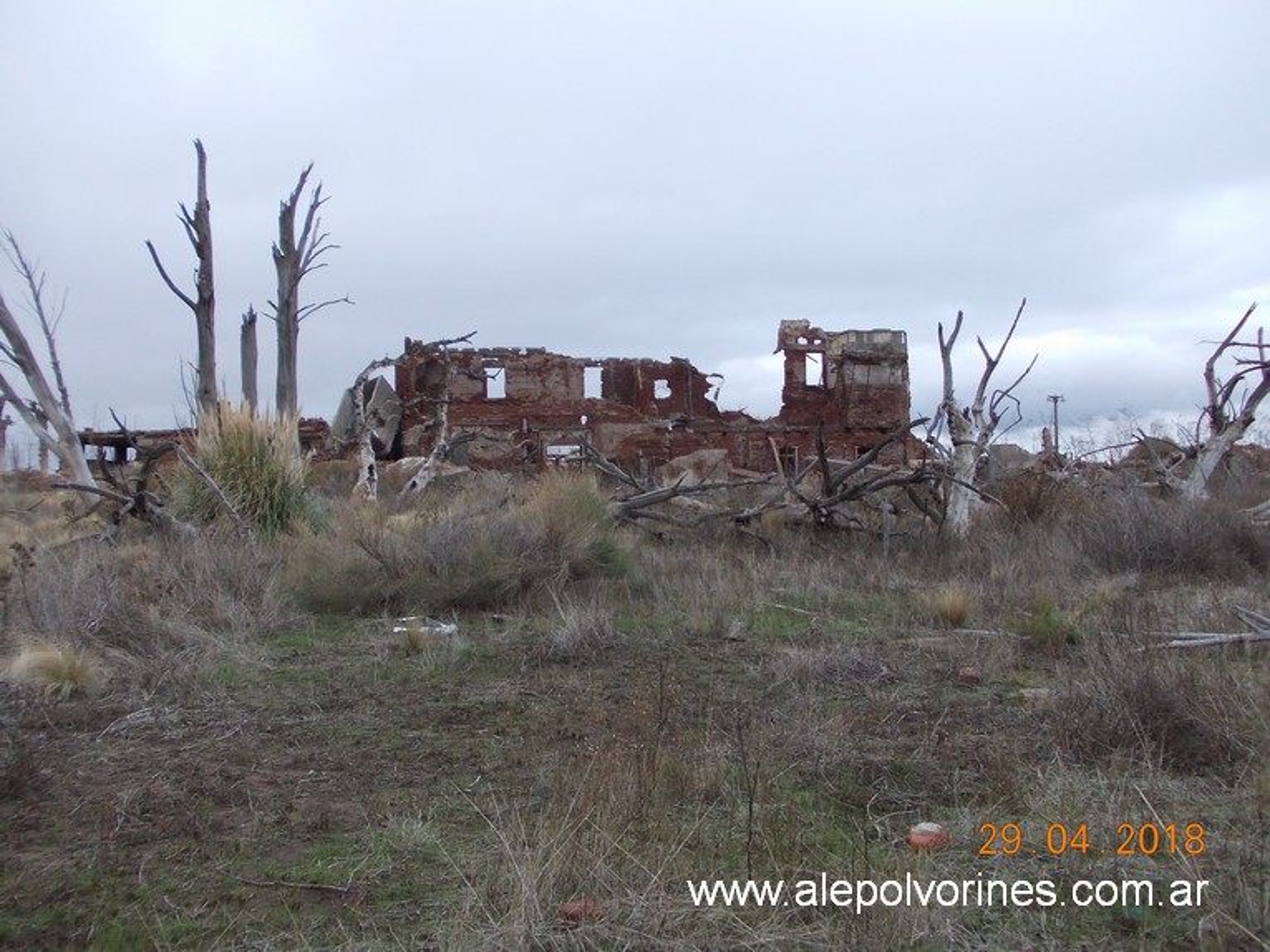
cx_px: 635
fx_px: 1027
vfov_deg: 49.7
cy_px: 476
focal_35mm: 28
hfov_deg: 63.5
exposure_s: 1/400
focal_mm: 4
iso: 80
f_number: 2.7
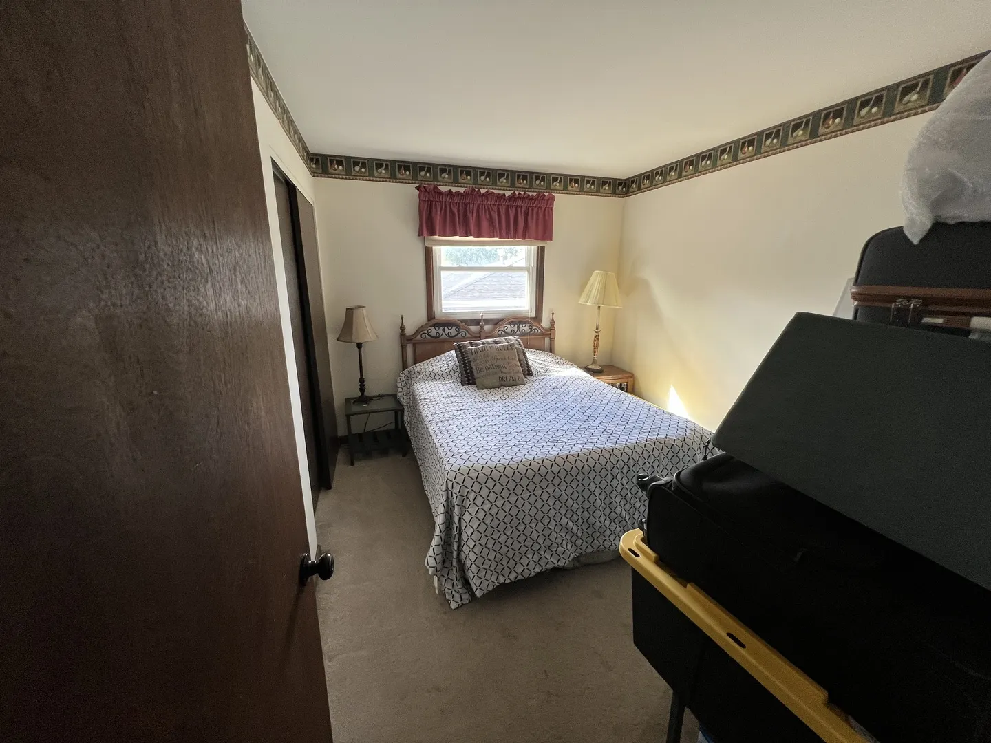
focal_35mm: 13
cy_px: 372
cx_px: 496
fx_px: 372
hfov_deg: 106.2
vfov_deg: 89.9
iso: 125
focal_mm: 1.57
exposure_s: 1/60
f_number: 1.8
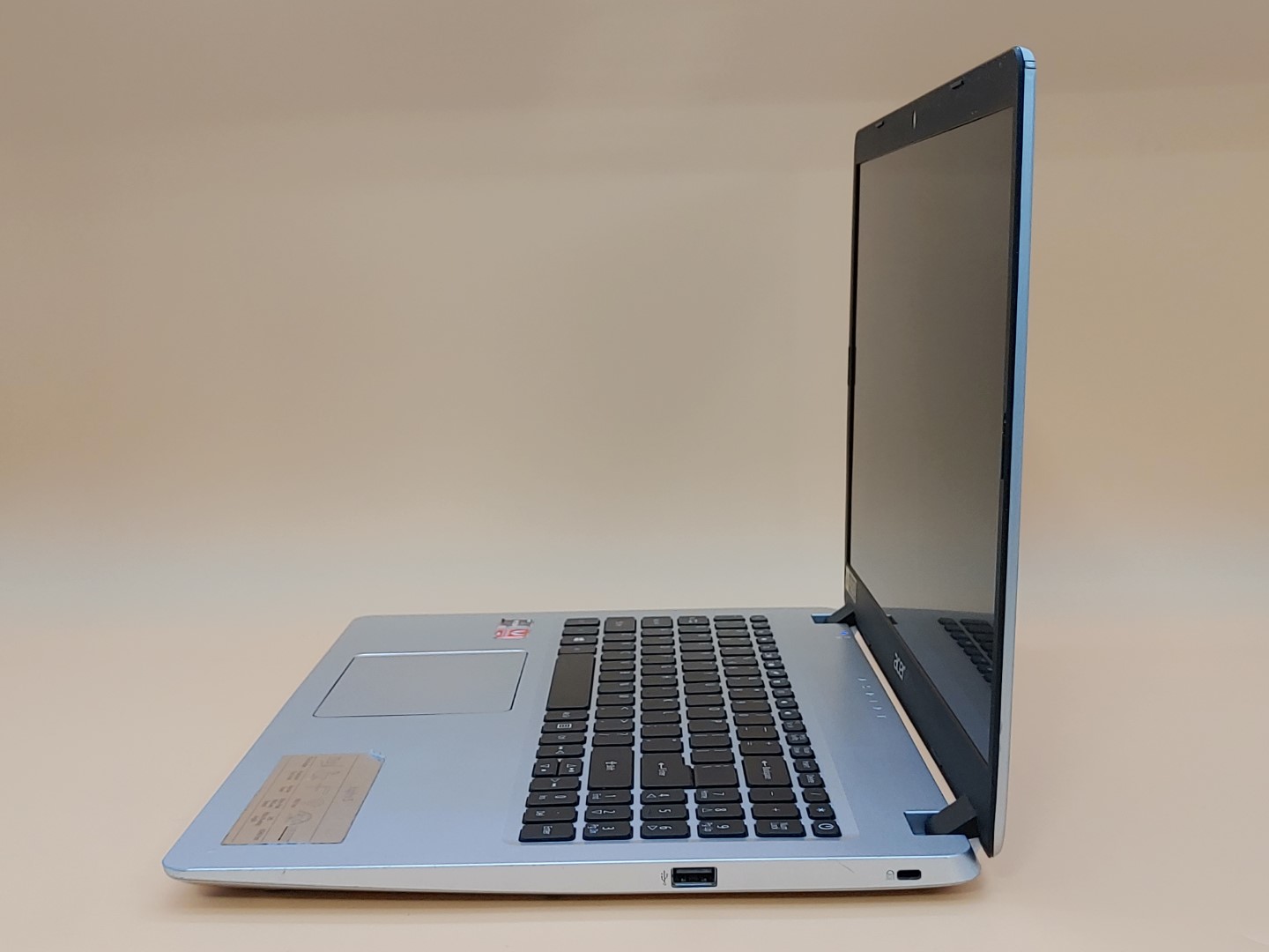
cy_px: 476
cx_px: 634
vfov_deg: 32.9
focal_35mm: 44
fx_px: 1613
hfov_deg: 42.9
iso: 50
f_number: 1.8
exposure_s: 1/62
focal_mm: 4.36
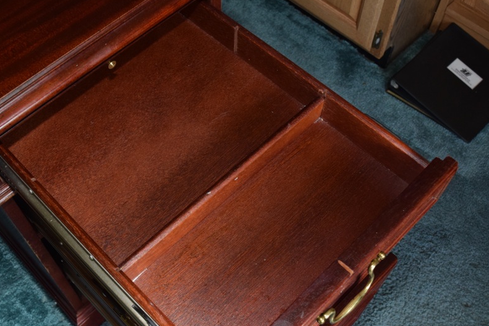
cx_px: 197
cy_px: 185
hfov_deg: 44.6
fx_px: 593
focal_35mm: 44
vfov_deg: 30.7
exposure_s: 1/100
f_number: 5.6
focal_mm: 23
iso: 800
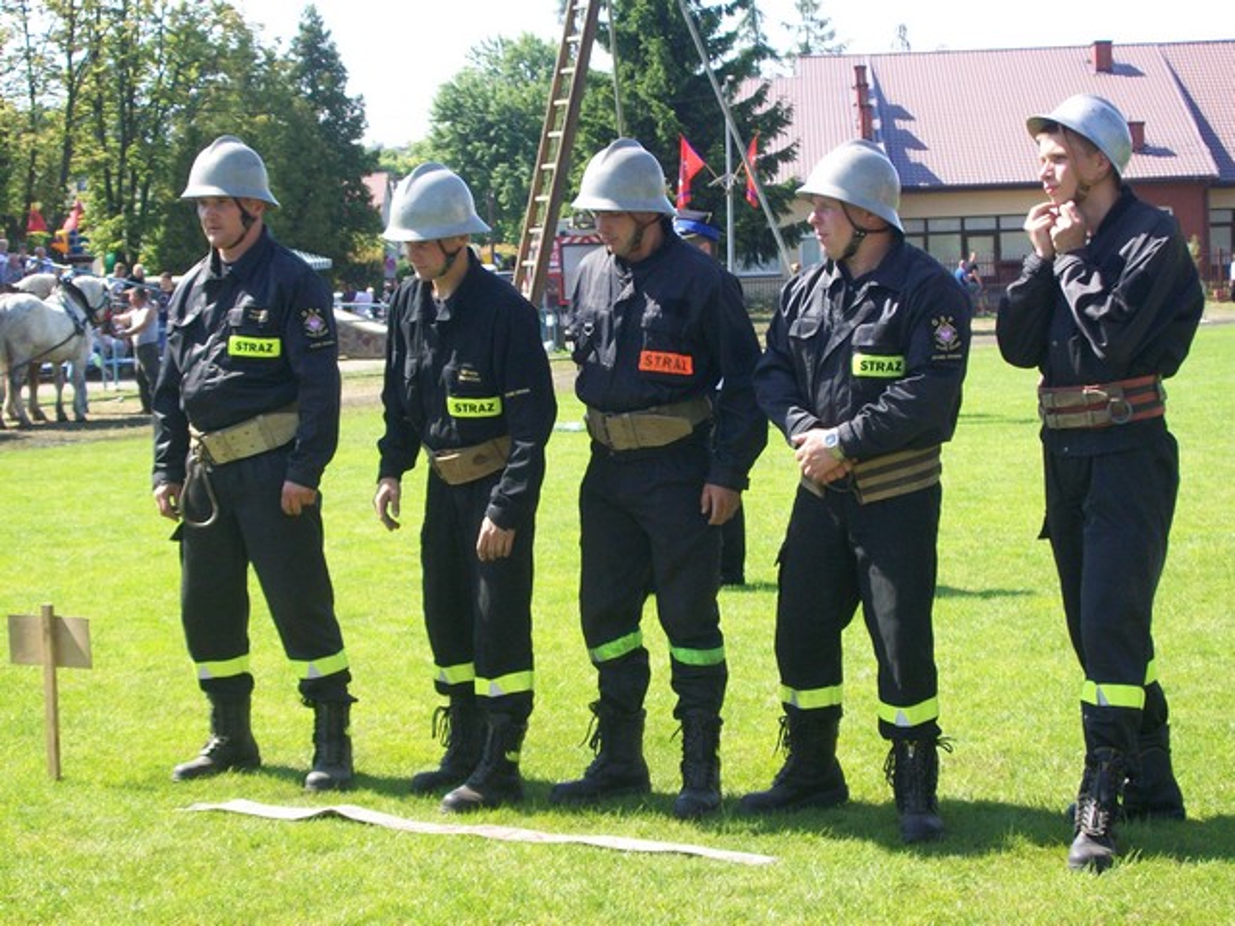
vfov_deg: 21.0
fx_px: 2497
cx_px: 618
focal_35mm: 70
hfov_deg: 27.8
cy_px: 463
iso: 64
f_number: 3.8
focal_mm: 11.6
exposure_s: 1/250
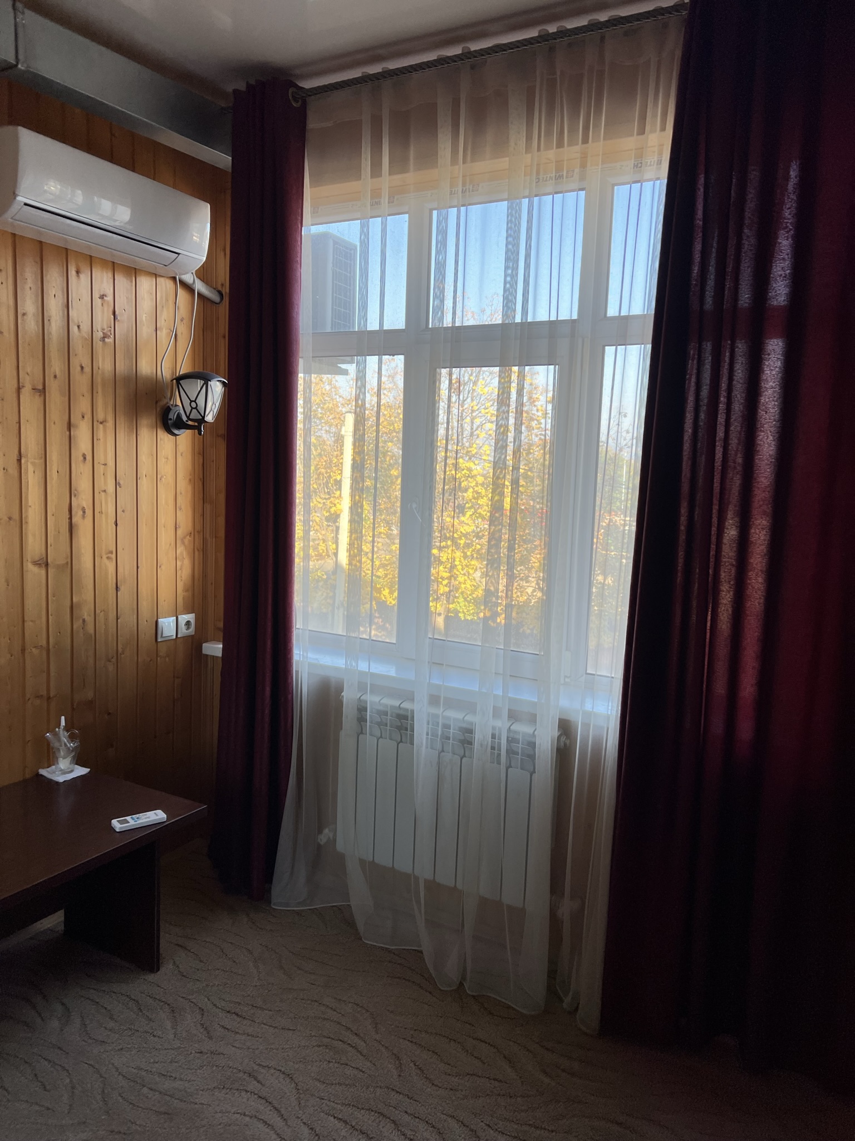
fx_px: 856
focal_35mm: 26
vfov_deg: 67.3
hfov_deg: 53.1
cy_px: 570
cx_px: 428
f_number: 1.5
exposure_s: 1/209
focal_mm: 5.7
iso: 40
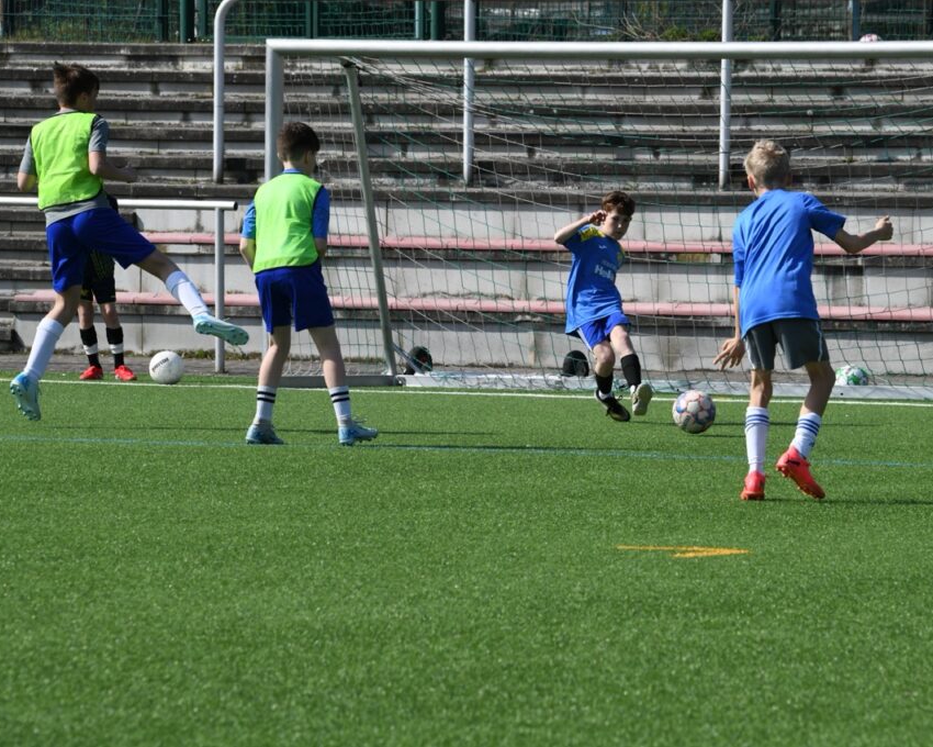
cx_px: 537
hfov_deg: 6.6
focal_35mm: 294
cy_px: 374
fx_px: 8118
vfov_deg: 5.3
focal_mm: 260
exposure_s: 1/1250
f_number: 14
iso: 1250
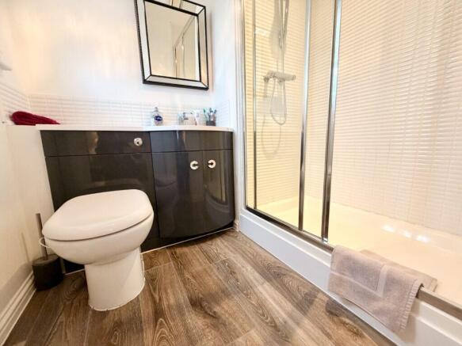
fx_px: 187
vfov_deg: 85.7
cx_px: 231
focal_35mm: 14
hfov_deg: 102.1
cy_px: 173
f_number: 2.2
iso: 320
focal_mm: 2.22
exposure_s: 1/50
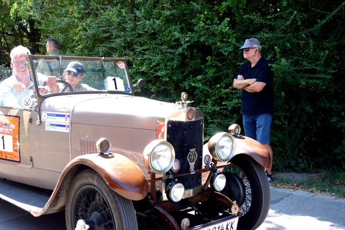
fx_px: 470
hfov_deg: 40.3
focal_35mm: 49
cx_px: 172
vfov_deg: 27.5
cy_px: 115
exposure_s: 1/250
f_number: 4.5
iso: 320
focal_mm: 18.02
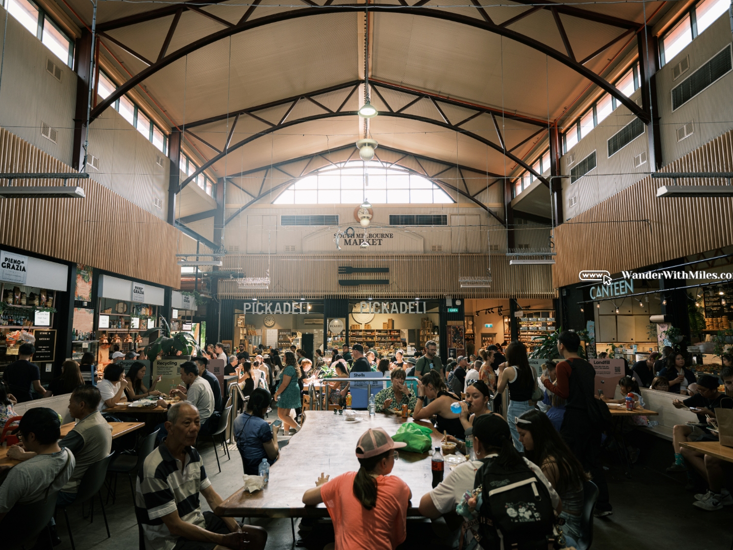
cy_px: 279
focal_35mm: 22
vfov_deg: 61.1
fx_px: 466
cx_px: 362
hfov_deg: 76.4
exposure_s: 1/120
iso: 800
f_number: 4
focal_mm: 26.3
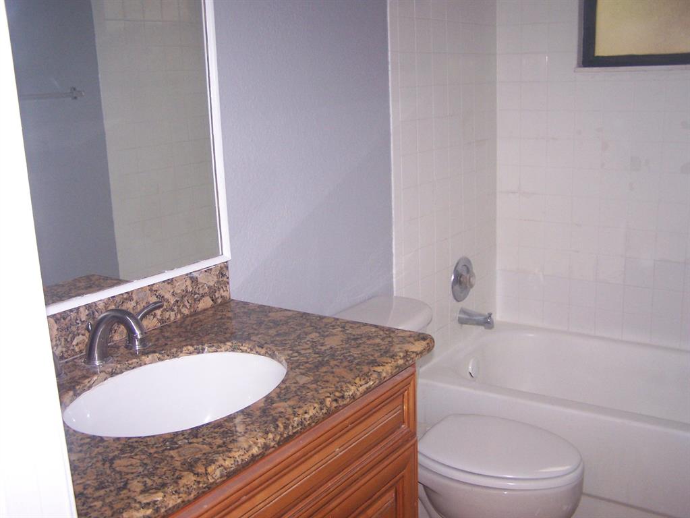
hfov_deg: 49.0
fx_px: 758
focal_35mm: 38
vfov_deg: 37.7
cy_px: 259
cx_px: 345
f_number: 2.8
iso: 140
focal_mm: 6.3
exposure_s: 1/60
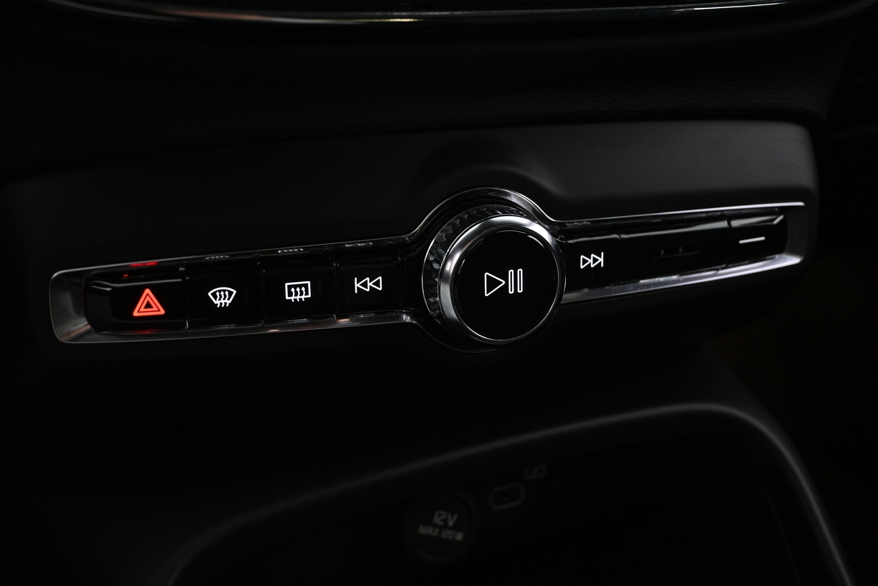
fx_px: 1097
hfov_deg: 43.6
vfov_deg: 29.9
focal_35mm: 45
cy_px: 293
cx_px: 439
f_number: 4.8
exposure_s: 1/20
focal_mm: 30
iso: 1600
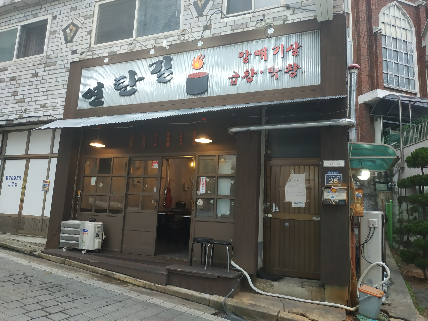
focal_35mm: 24
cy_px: 160
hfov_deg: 71.6
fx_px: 297
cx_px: 214
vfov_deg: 56.8
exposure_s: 1/120
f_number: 1.9
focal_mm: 3.94
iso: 250
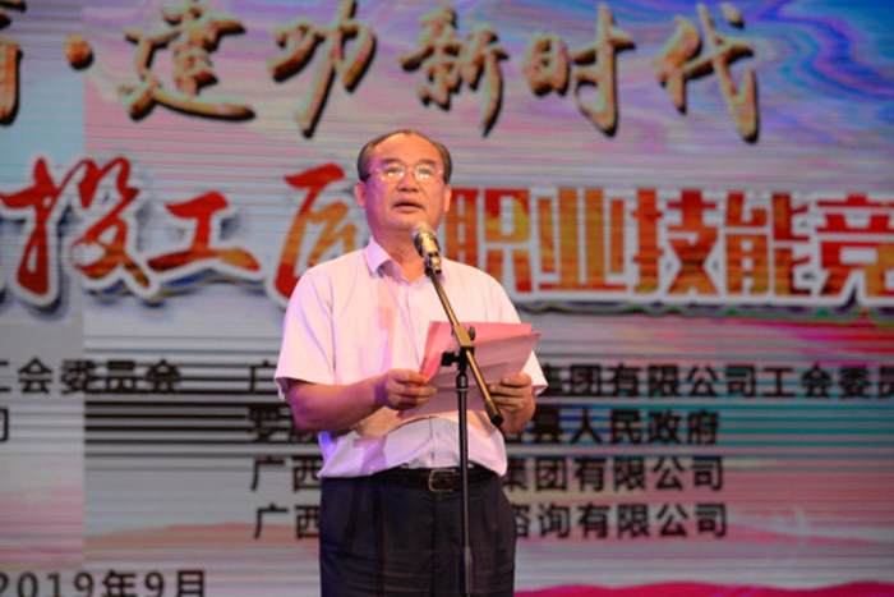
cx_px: 447
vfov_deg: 11.4
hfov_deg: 17.1
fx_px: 2980
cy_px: 298
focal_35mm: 120
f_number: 5
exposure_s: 1/1000
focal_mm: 120
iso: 3600
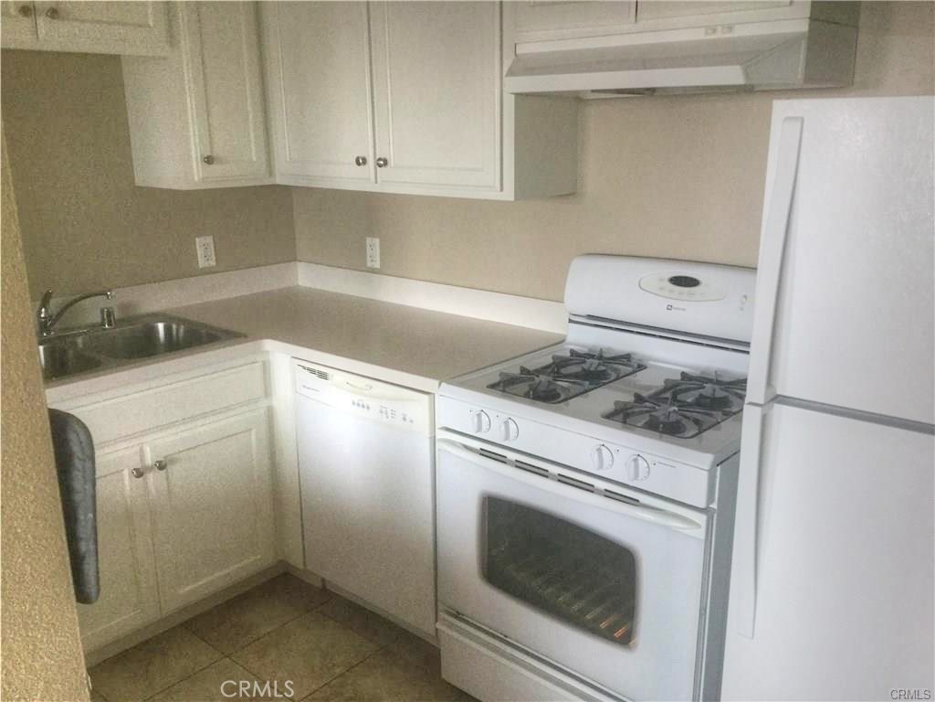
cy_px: 351
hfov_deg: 58.4
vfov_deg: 45.4
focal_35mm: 31
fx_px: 837
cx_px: 468
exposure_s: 1/30
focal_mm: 3.3
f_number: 2.4
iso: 40
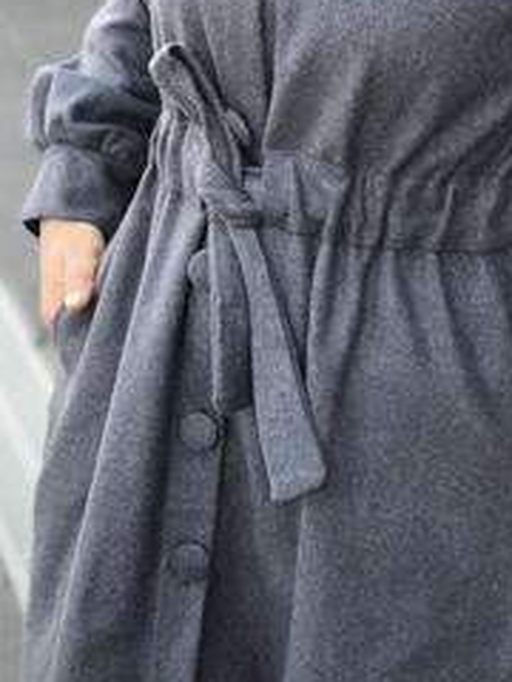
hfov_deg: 15.0
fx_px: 1933
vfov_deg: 19.9
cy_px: 161
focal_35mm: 98
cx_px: 418
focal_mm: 6.6
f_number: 2.8
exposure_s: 1/50
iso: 25
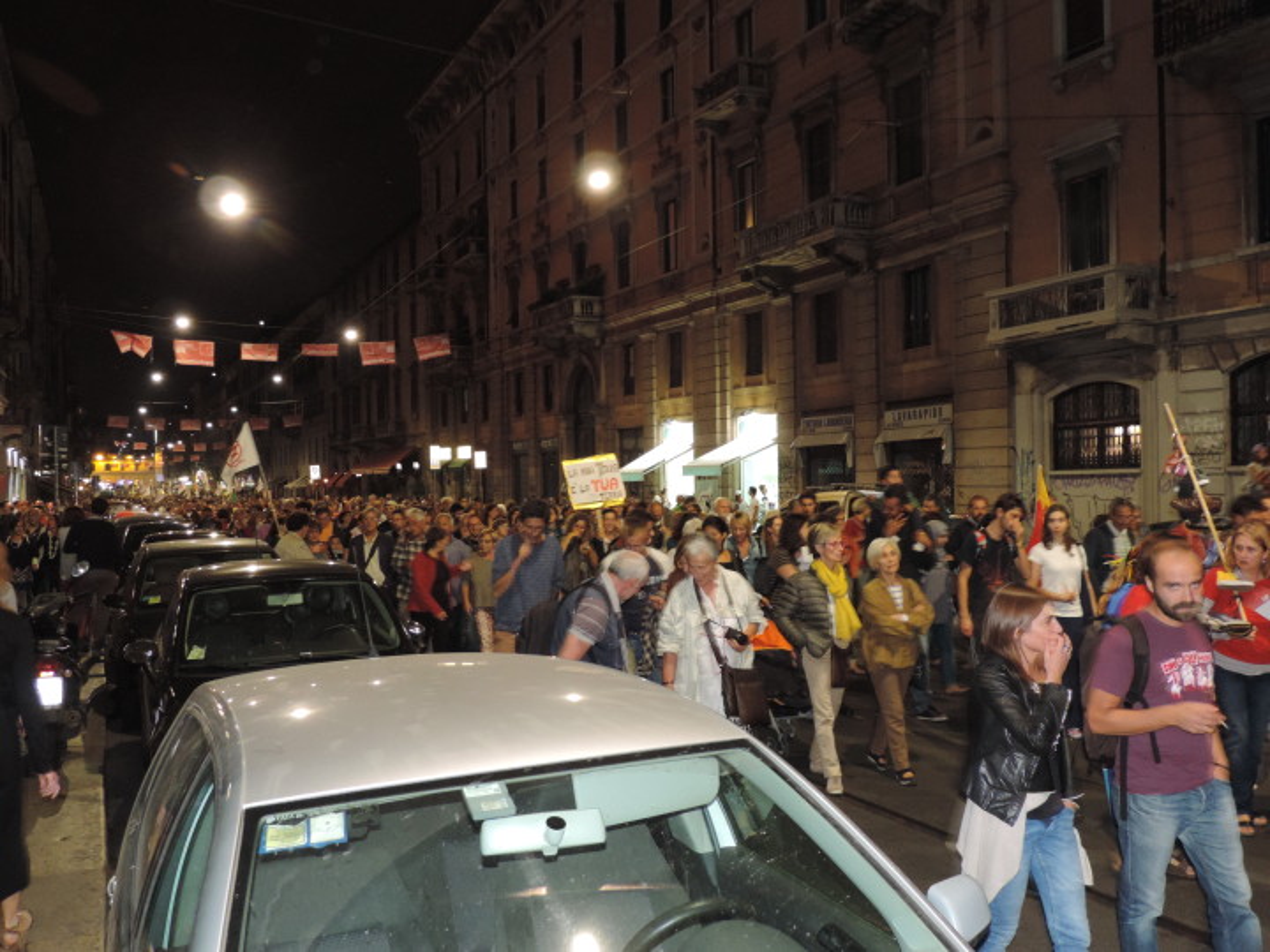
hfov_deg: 55.4
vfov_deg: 42.9
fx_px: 1211
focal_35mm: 33
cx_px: 635
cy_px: 476
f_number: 3.2
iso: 640
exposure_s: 1/13
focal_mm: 5.8
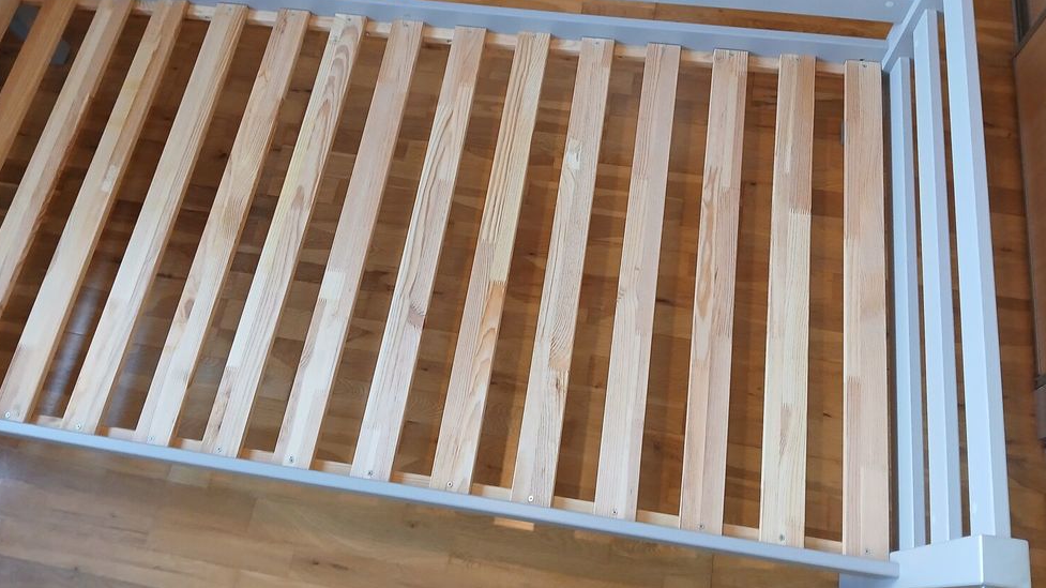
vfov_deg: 39.9
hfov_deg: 66.1
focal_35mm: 29
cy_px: 221
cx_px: 528
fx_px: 804
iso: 250
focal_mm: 3.98
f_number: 1.8
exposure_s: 1/33.3
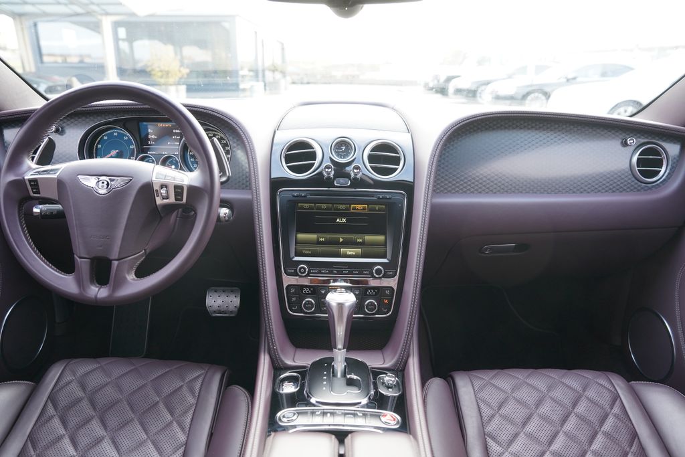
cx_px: 342
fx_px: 457
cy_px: 228
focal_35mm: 24
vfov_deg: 53.1
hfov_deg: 73.7
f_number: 4
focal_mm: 24
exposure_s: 1/60
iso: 400
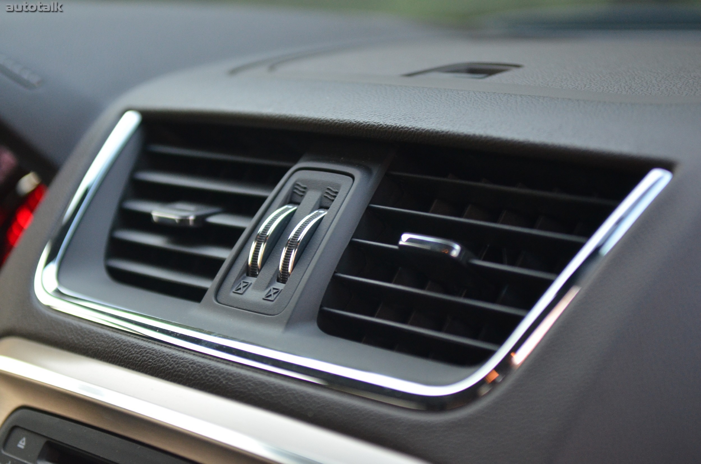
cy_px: 232
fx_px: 1603
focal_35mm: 82
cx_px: 350
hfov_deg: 24.7
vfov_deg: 16.5
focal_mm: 55
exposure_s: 1/160
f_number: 2.8
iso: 1600
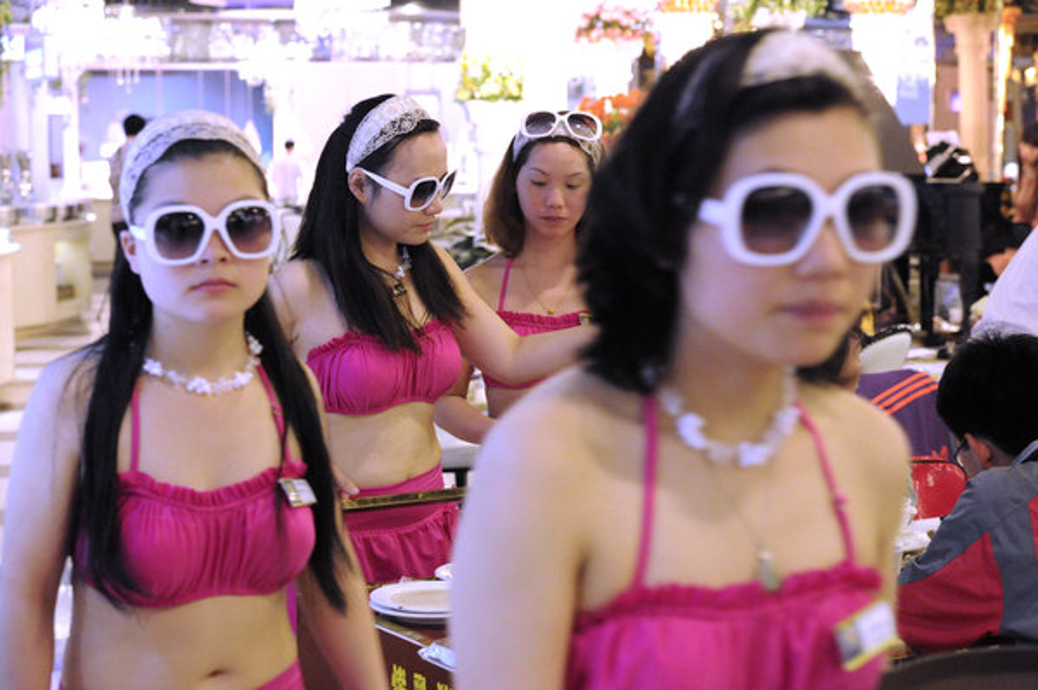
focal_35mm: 70
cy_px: 345
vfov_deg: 19.4
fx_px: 2017
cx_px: 519
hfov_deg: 28.9
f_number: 5
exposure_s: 1/100
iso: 12800
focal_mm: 70
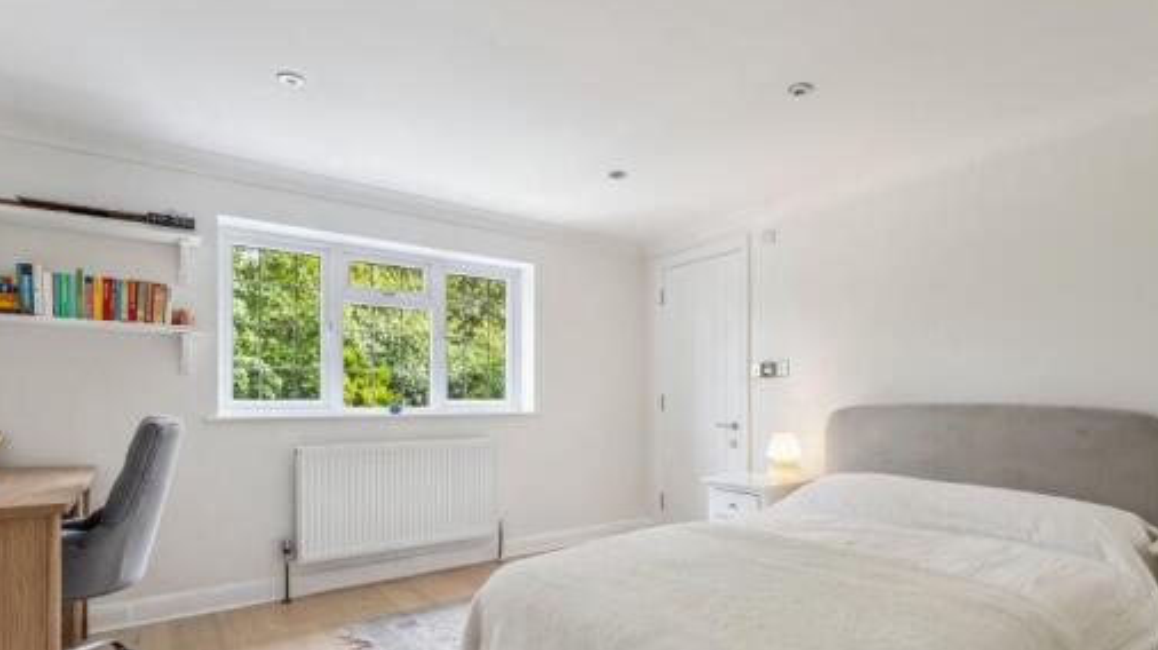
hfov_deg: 89.1
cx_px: 653
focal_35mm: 19
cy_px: 418
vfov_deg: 57.3
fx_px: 583
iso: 160
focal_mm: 14
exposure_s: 1/4
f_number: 9
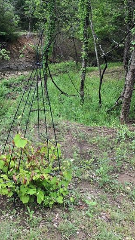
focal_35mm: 42
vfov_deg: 47.5
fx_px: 267
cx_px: 29
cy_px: 78
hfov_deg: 27.8
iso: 20
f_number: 1.8
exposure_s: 1/257
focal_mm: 4
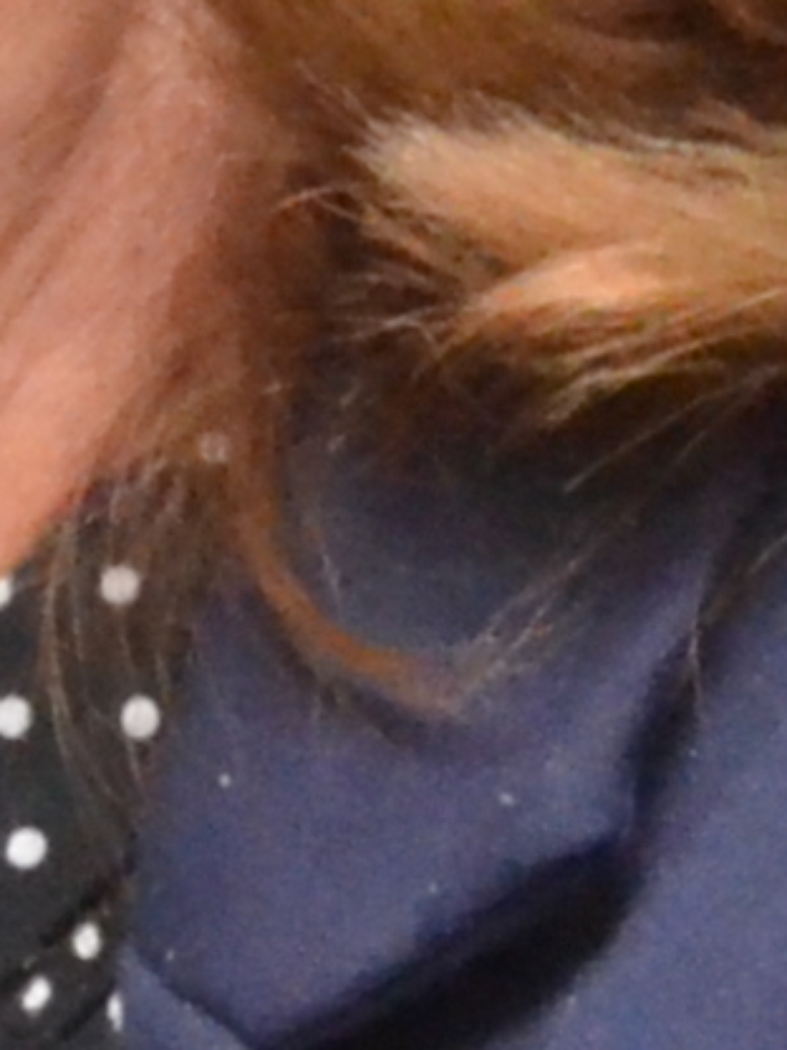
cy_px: 841
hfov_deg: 3.0
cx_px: -1894
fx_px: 14460
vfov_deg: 4.2
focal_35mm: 477
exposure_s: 1/60
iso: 4000
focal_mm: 28
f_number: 10
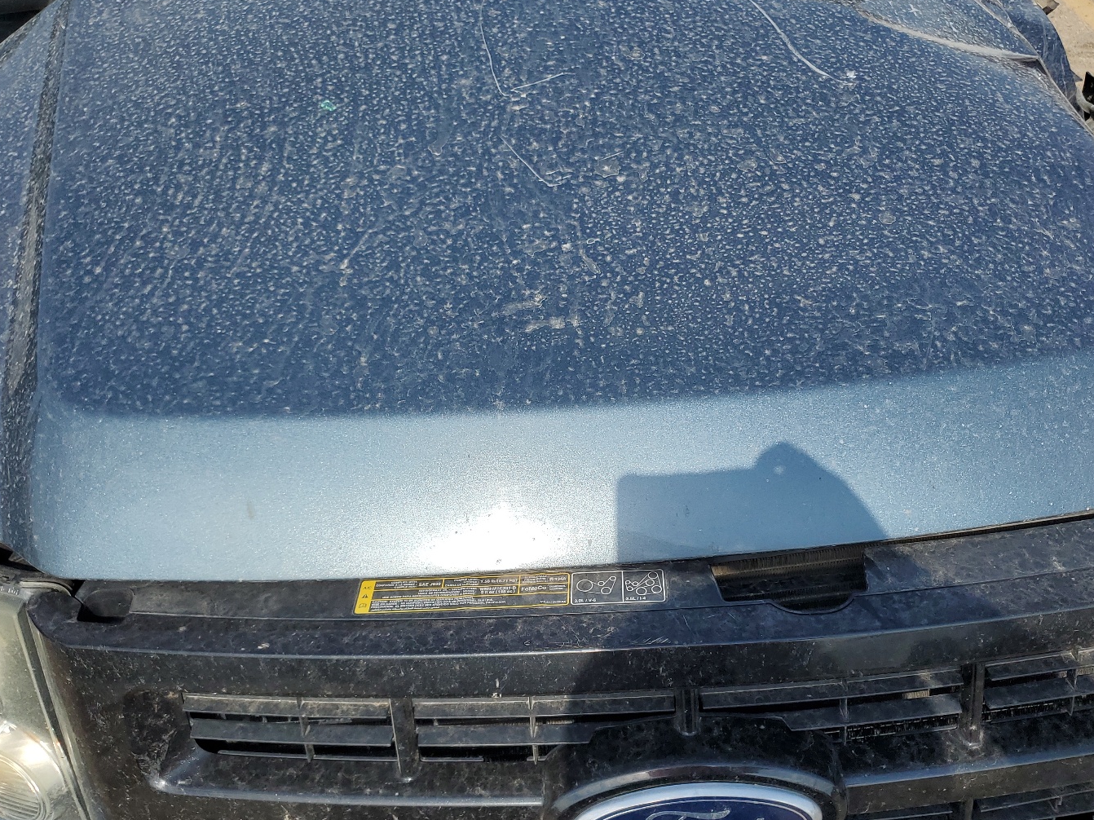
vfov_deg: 45.4
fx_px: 980
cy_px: 412
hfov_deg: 58.3
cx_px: 575
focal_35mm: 31
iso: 50
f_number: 1.5
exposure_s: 1/5000
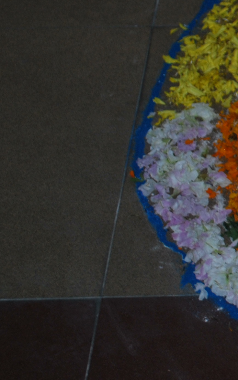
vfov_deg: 15.8
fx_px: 1360
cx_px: 515
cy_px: 80
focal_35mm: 131
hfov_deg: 9.2
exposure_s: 1/60
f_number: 4.5
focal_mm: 26
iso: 200
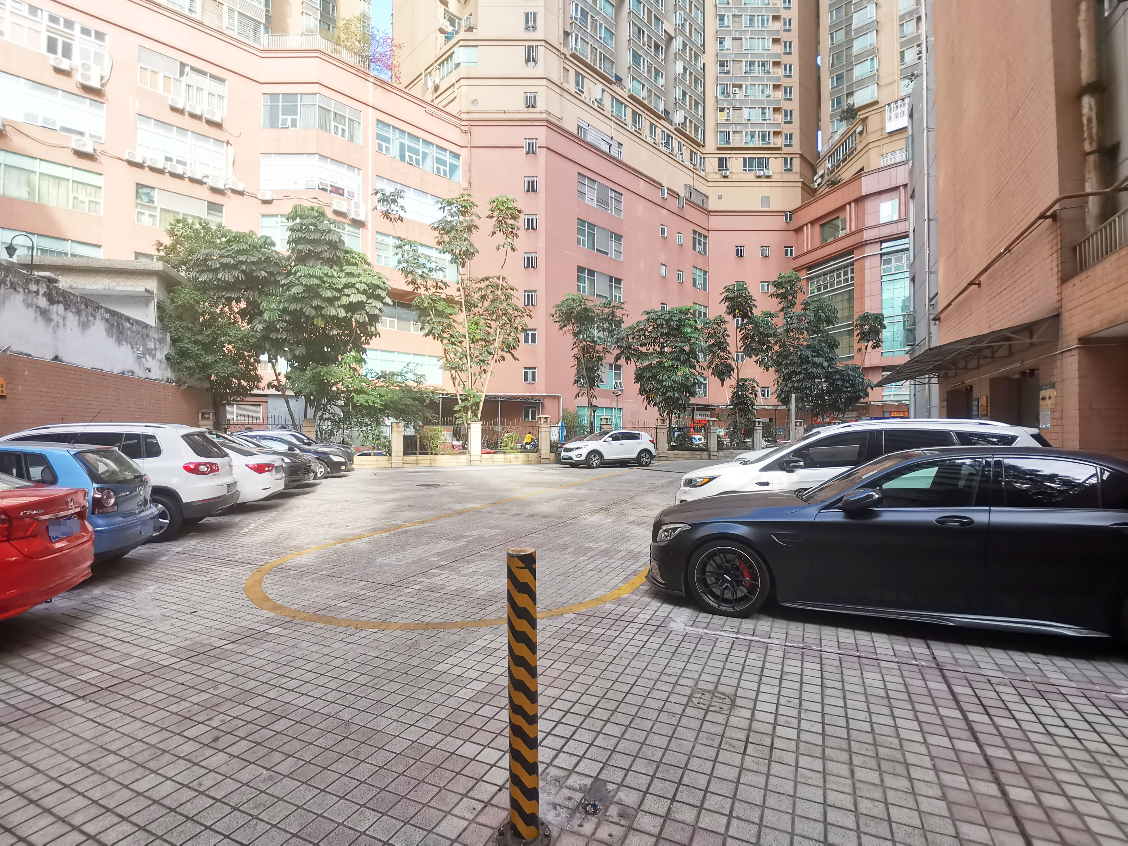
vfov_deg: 74.7
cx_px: 564
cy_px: 423
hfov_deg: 91.0
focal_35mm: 17
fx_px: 554
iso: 64
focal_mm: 2.23
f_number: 2.2
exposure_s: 1/99.9
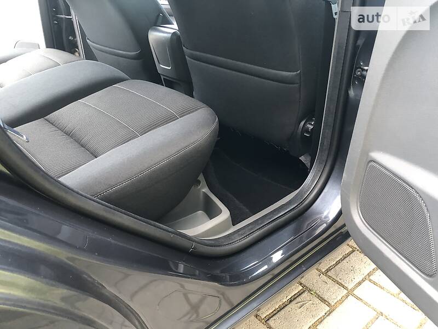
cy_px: 164
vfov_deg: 49.7
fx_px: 354
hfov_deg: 63.4
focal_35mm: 28
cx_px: 219
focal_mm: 4
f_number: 1.8
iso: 80
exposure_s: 1/17
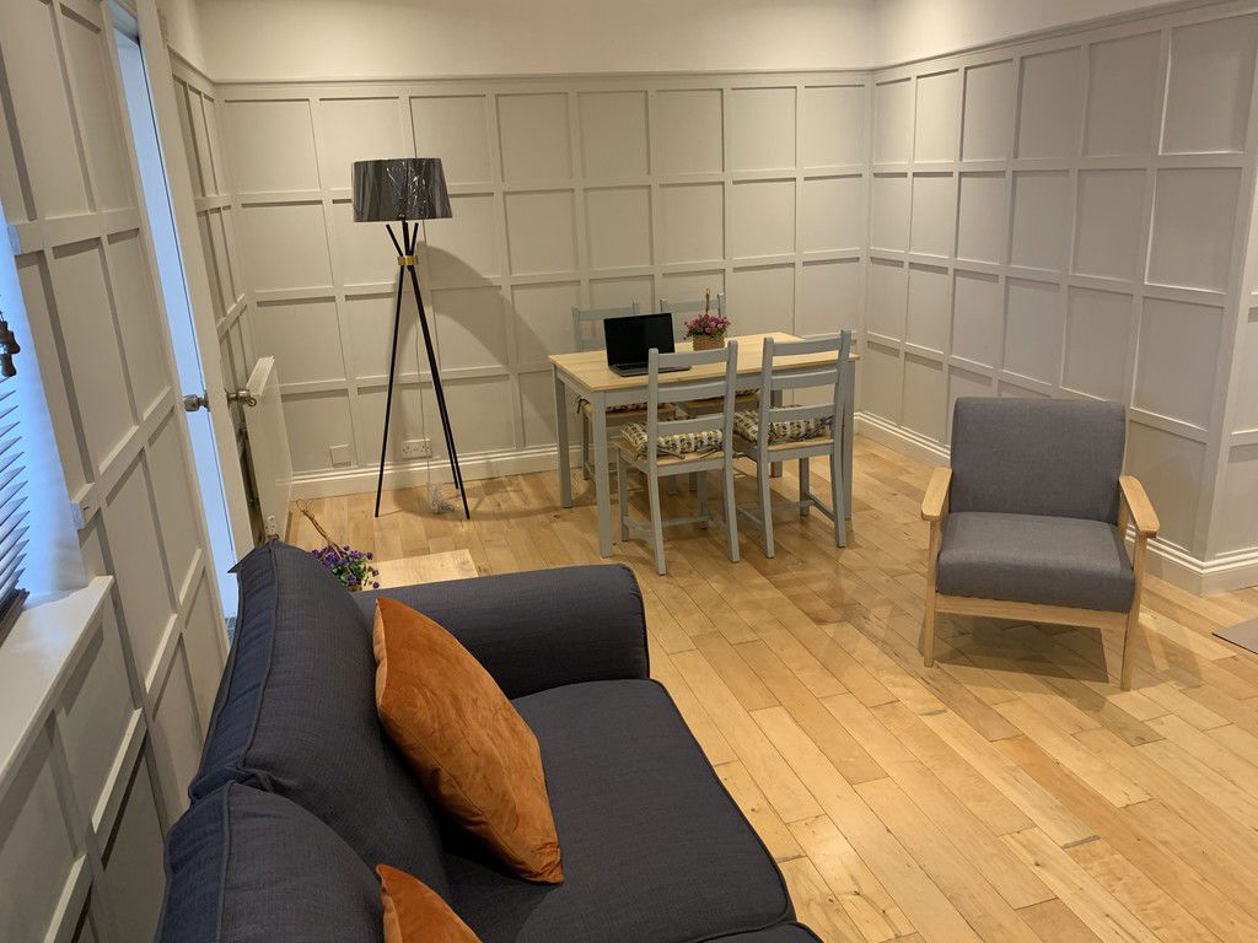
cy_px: 472
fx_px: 945
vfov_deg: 53.1
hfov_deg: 67.3
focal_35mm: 26
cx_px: 629
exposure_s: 1/50
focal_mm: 4.25
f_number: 1.8
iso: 200
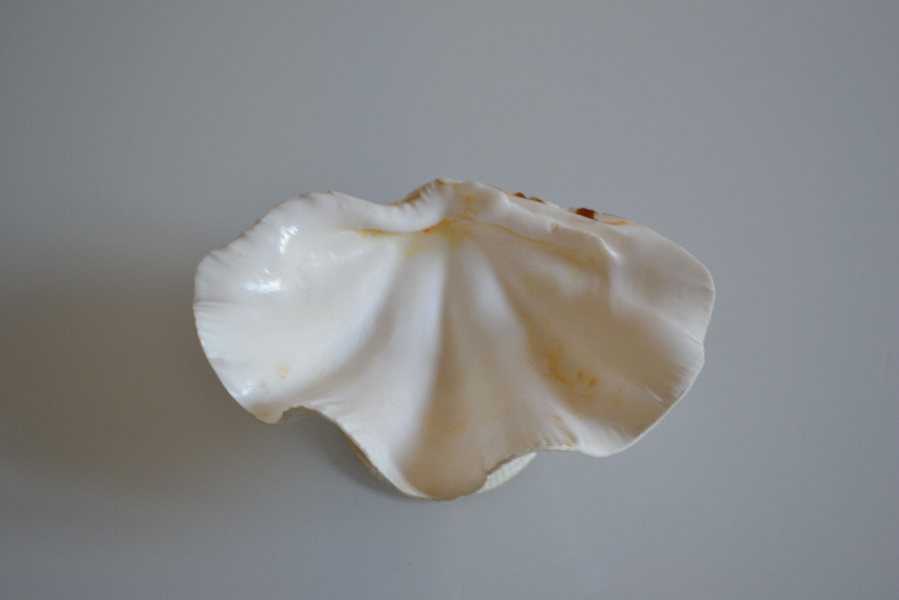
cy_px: 300
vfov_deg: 29.9
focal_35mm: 45
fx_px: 1124
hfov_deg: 43.6
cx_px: 450
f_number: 4.5
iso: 400
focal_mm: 30
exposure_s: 1/30
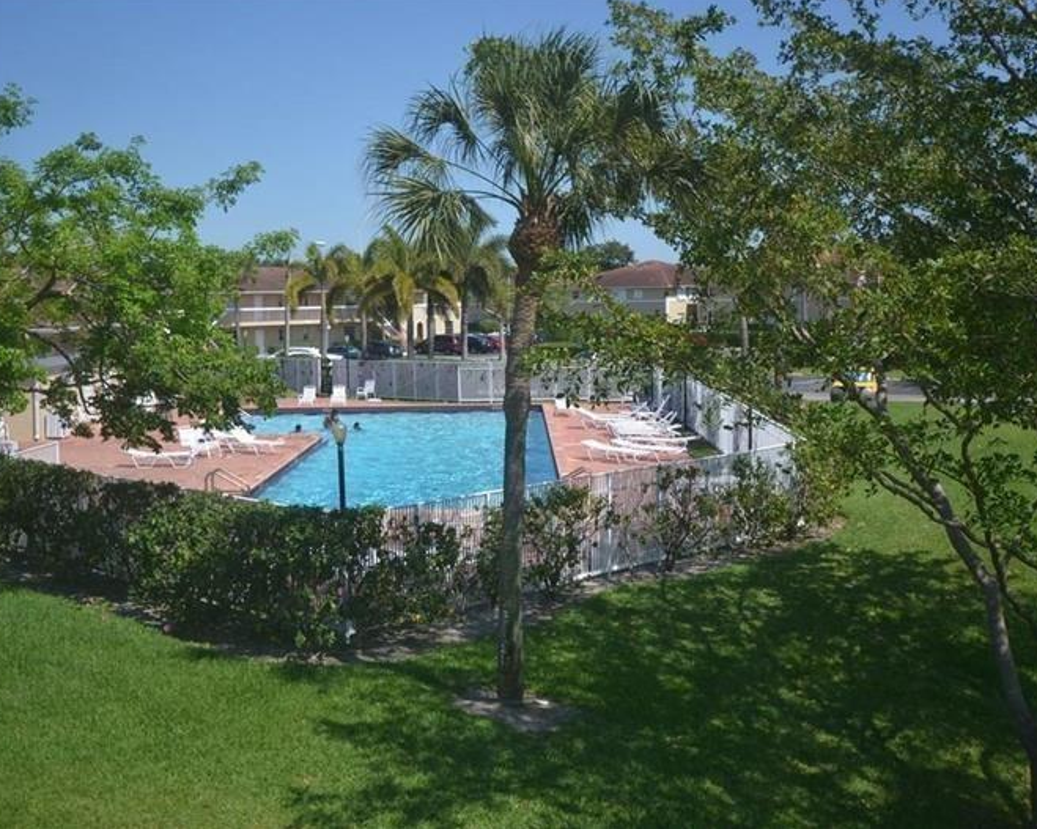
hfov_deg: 44.7
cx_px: 455
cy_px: 413
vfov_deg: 36.5
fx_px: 1258
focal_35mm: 41
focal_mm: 24
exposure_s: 1/500
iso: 100
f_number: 4.5
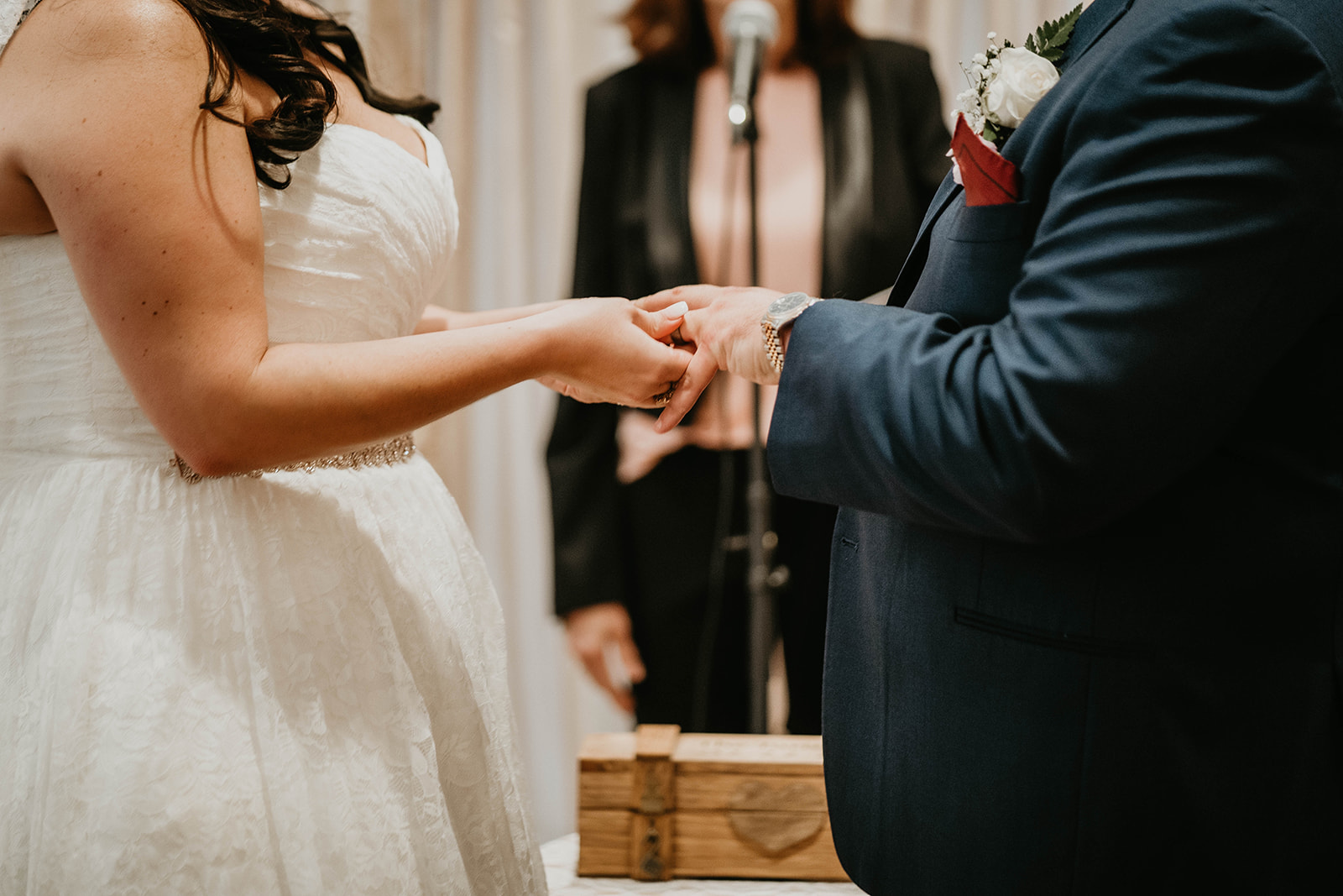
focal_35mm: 85
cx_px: 672
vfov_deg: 16.1
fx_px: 3171
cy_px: 448
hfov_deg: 23.9
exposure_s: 1/80
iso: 1250
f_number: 1.8
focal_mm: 85
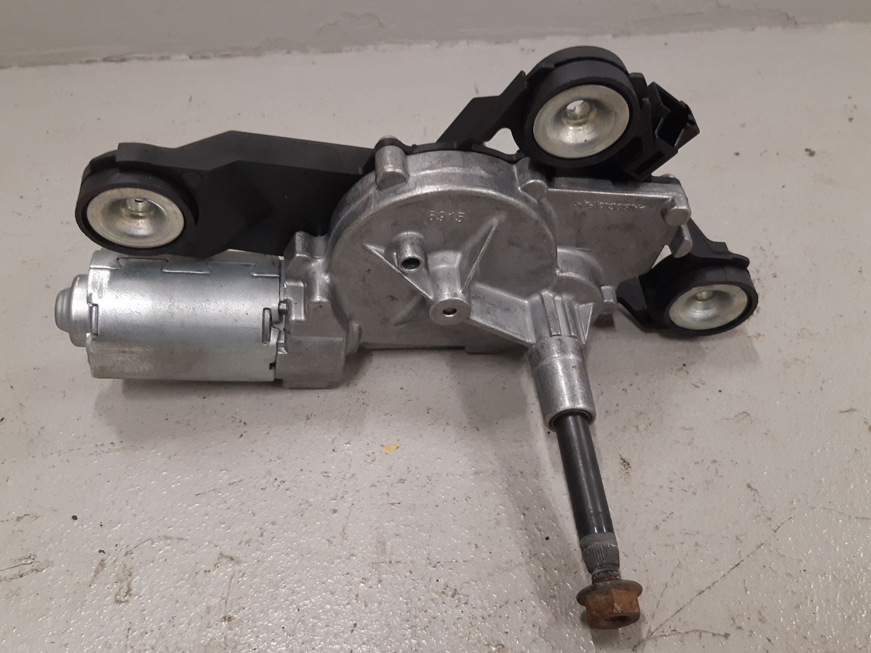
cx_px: 437
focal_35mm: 33
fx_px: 830
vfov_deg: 42.9
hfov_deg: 55.4
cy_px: 310
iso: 160
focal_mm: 3.93
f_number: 1.7
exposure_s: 1/50
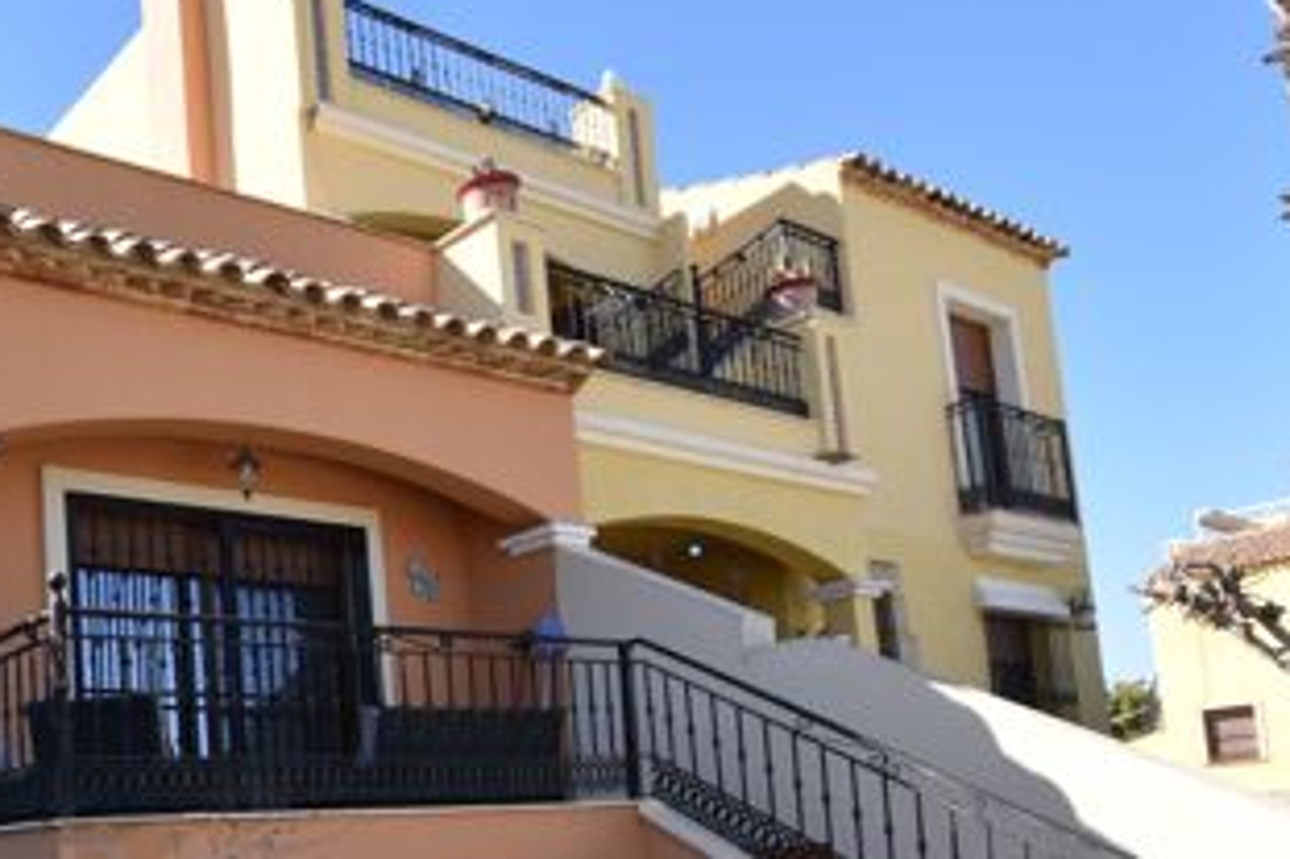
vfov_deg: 36.8
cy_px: 747
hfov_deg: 49.3
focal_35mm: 34
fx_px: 1218
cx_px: 110
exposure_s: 1/320
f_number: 7.1
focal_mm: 10
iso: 200
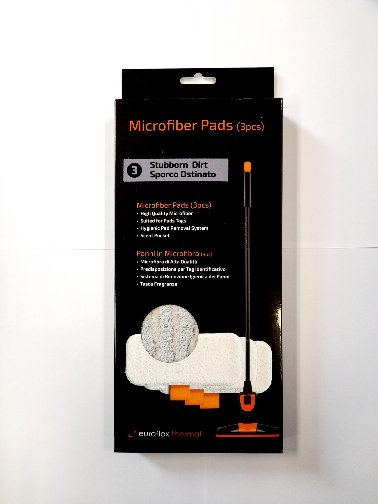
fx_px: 364
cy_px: 252
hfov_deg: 54.9
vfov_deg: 69.4
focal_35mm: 25
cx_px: 189
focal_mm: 4.6
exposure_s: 1/33
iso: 64
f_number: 2
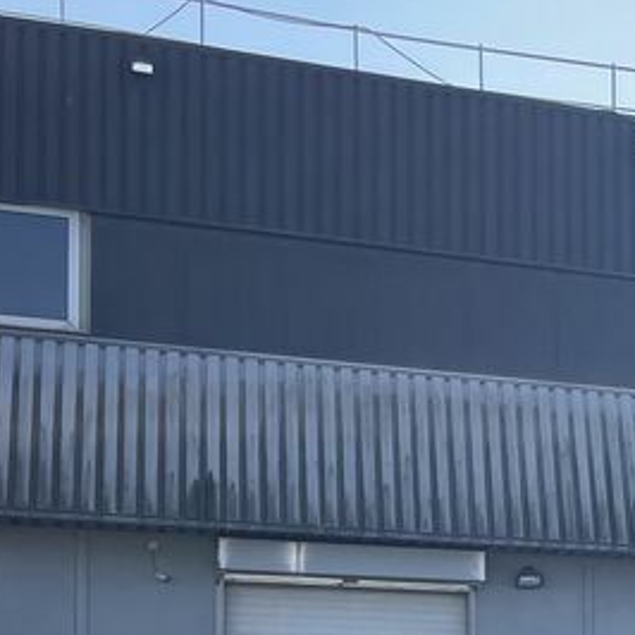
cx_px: 938
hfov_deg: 18.6
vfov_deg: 19.6
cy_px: 766
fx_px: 1723
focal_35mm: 83
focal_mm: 4.2
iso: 32
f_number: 1.6
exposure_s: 1/2506
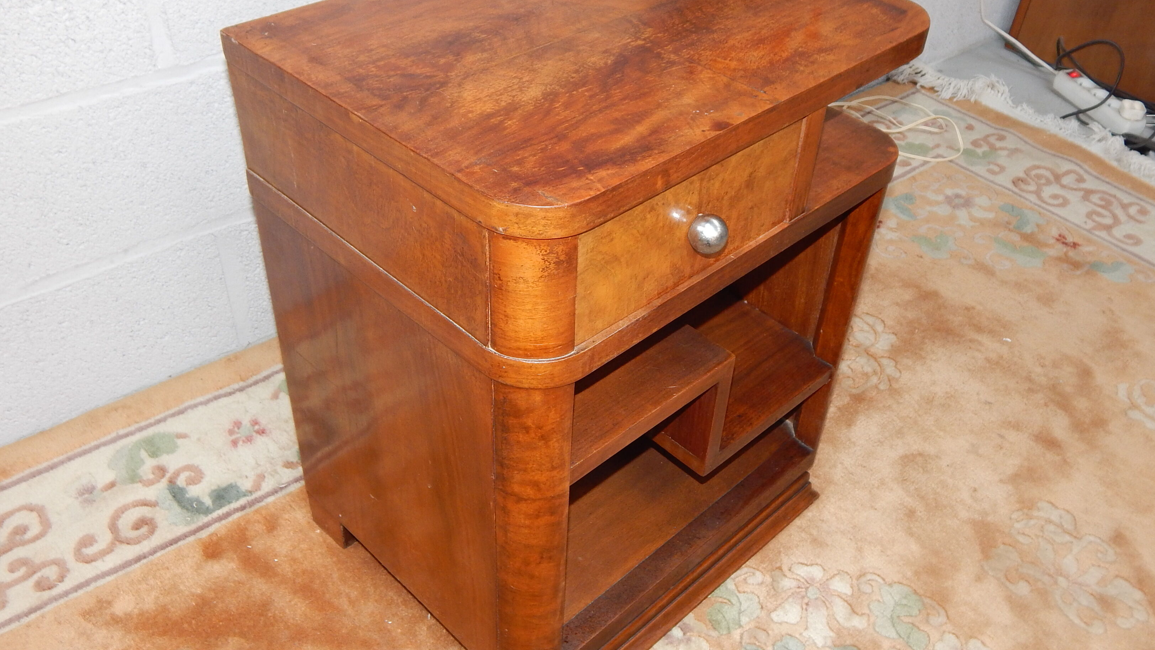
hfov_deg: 58.0
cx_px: 581
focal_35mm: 34
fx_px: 1041
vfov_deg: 34.6
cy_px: 306
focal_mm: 5.6
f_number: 3.2
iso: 200
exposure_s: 1/30
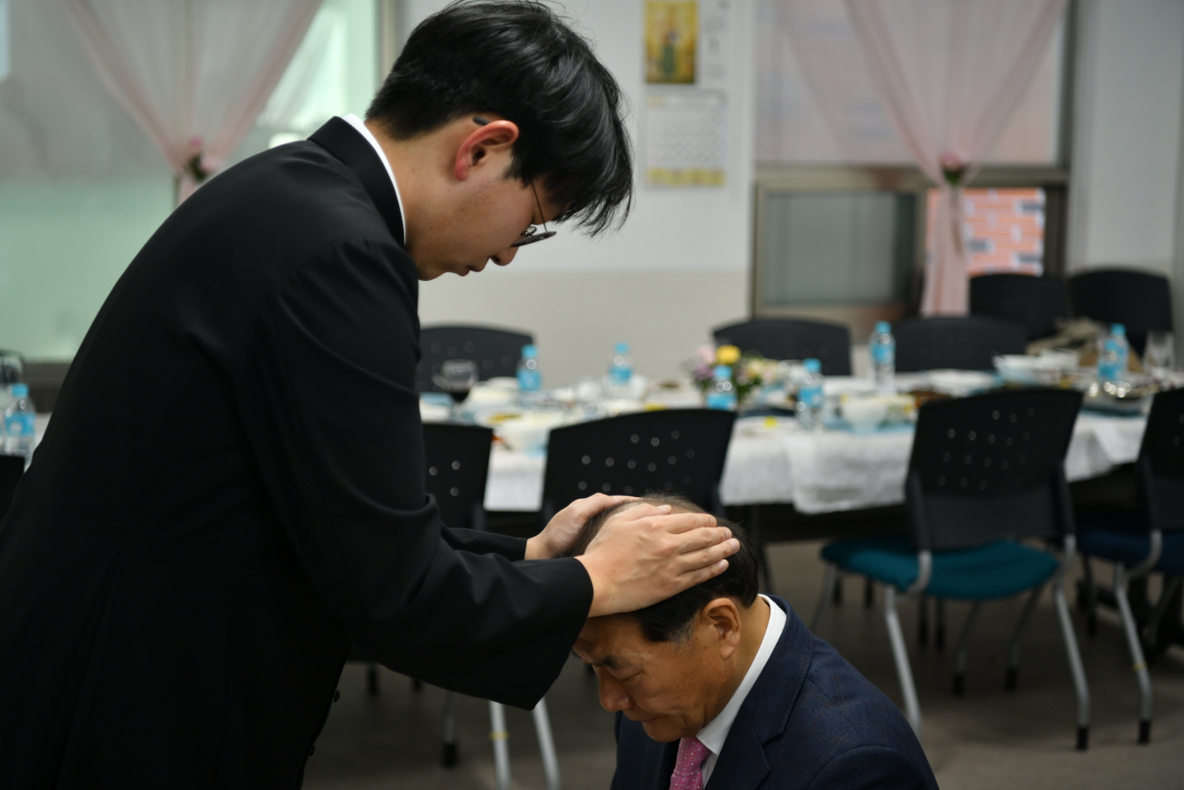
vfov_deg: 23.4
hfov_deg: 34.5
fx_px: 1907
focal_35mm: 58
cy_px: 395
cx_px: 592
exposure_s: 1/125
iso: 320
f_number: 2.8
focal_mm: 58
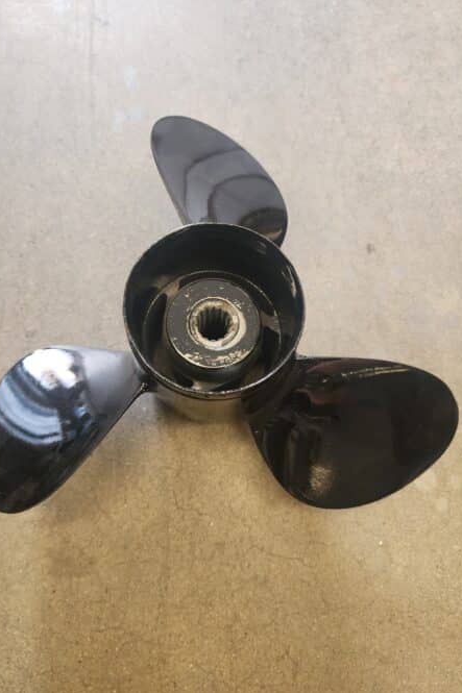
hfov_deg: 53.1
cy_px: 346
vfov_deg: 73.8
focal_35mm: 24
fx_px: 462
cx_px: 218
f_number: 1.8
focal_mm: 6.4
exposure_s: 1/120
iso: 400
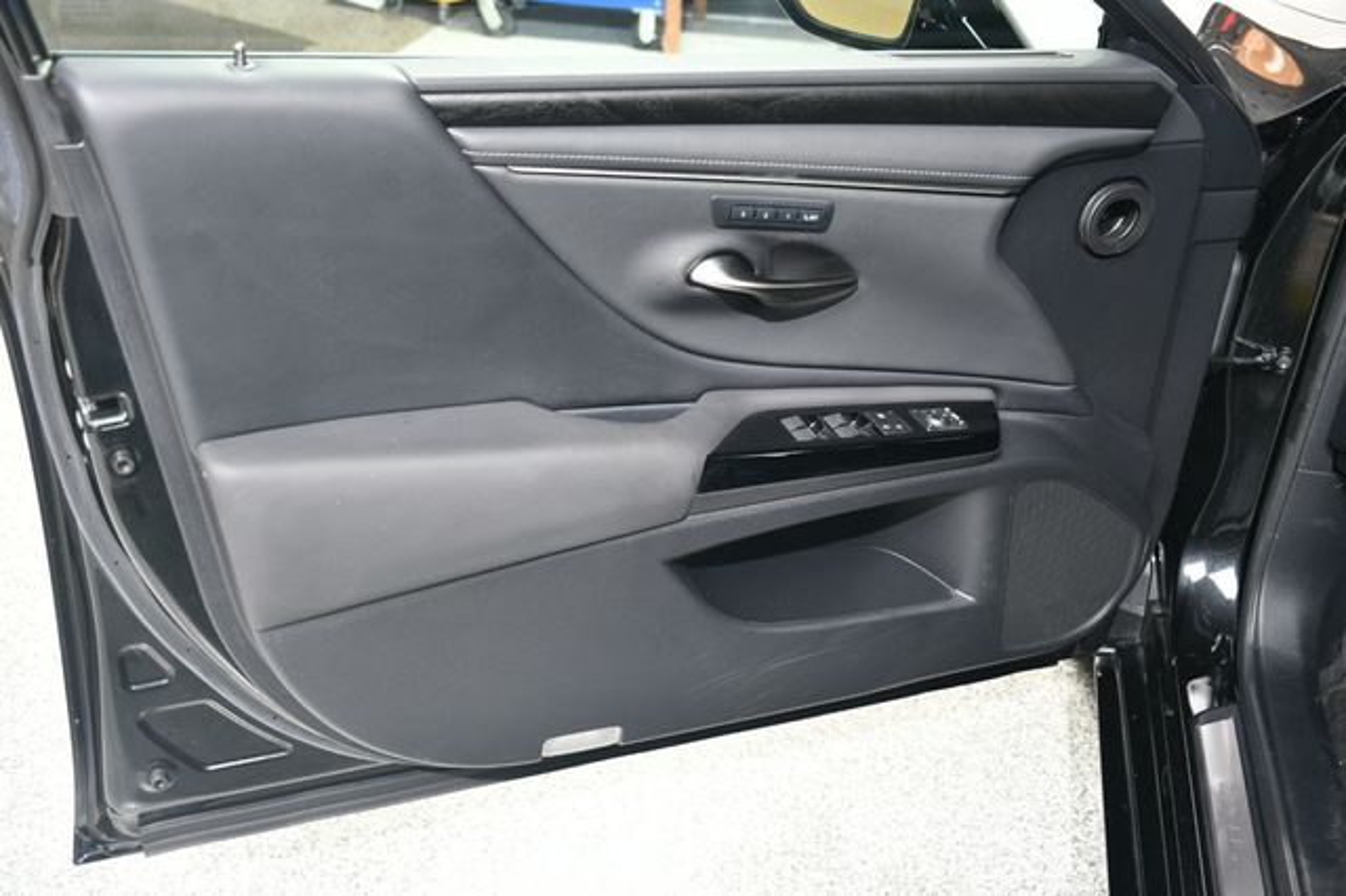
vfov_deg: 34.2
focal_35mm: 39
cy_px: 448
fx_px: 1457
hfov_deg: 49.6
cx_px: 673
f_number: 4
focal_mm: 26
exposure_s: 1/160
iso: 100
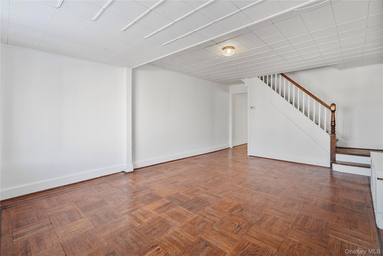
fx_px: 170
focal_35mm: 16
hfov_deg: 96.7
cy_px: 128
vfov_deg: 73.7
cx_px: 192
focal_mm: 16
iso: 200
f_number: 7.1
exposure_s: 1/5
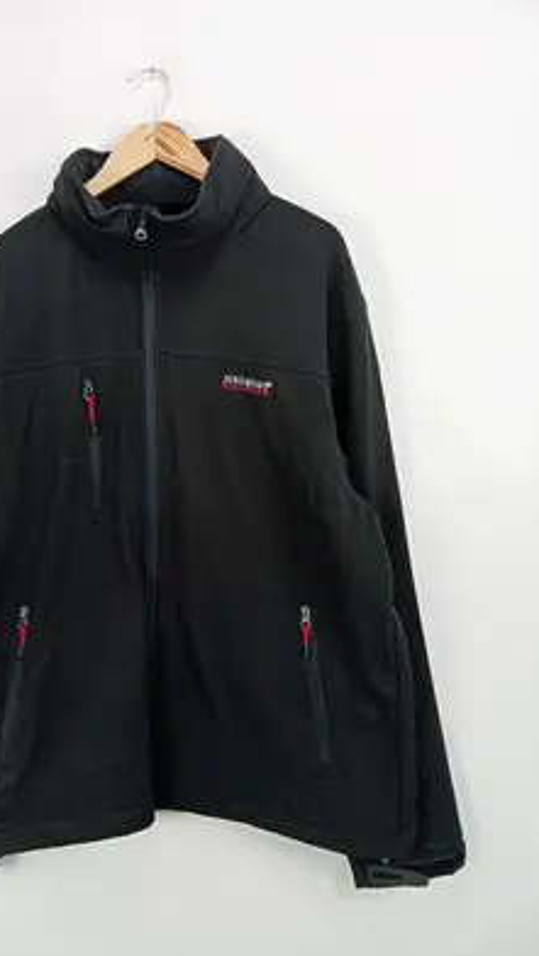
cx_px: 195
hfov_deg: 37.6
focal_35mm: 31
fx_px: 786
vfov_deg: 62.6
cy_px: 483
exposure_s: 1/50
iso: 61
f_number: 1.8
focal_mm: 4.22
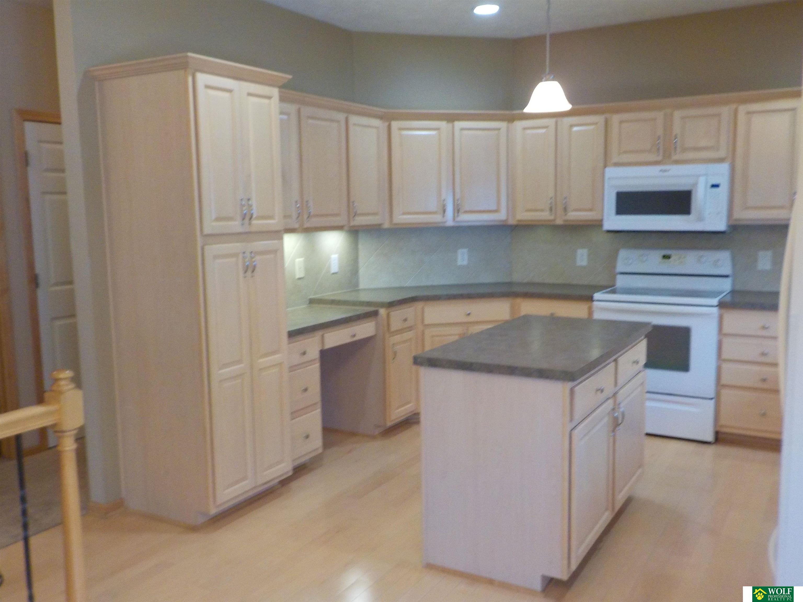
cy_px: 301
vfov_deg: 46.8
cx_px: 402
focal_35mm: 30
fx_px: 696
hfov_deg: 60.0
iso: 280
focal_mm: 4.1
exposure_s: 1/30
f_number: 3.3
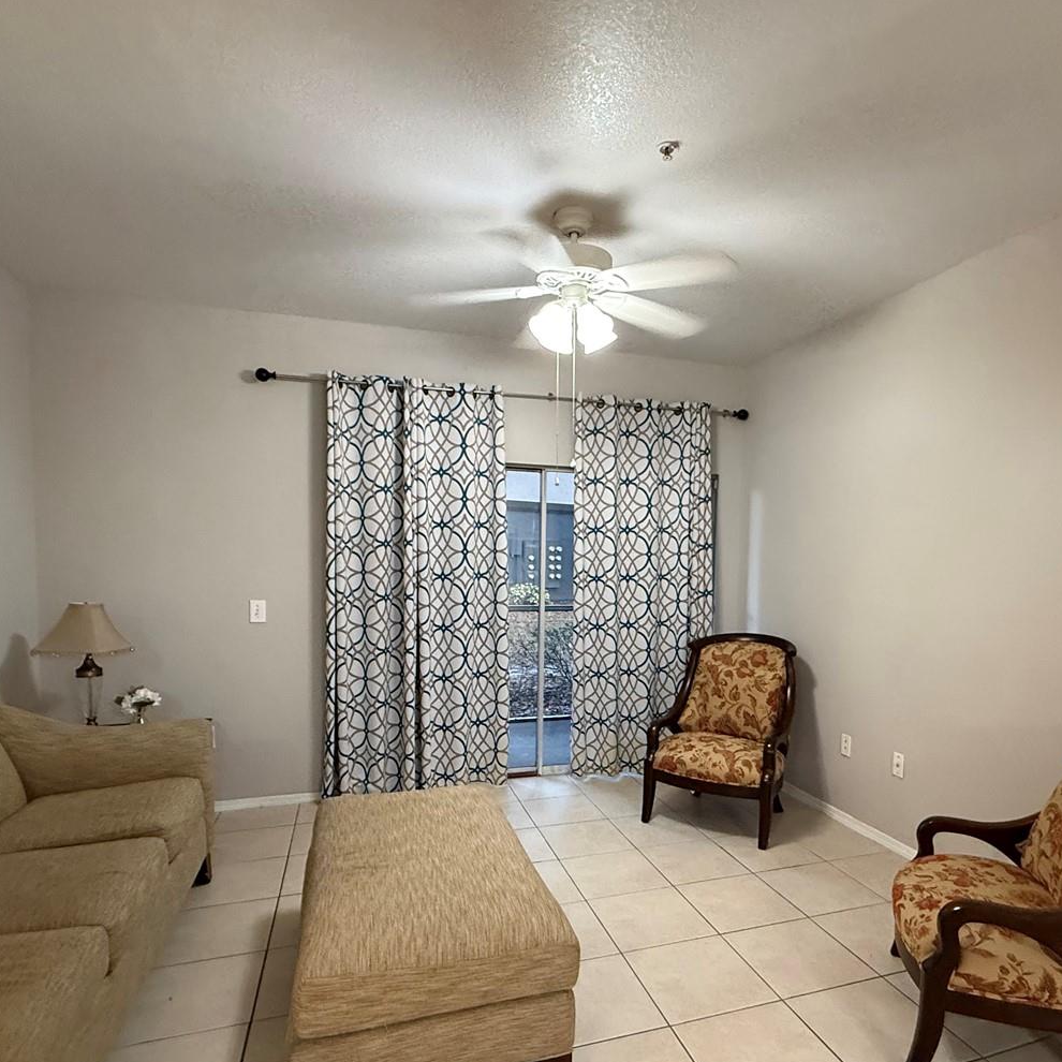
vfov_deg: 74.4
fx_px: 694
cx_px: 593
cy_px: 606
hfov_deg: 74.5
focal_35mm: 20
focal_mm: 2.22
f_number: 2.2
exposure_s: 1/60
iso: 640
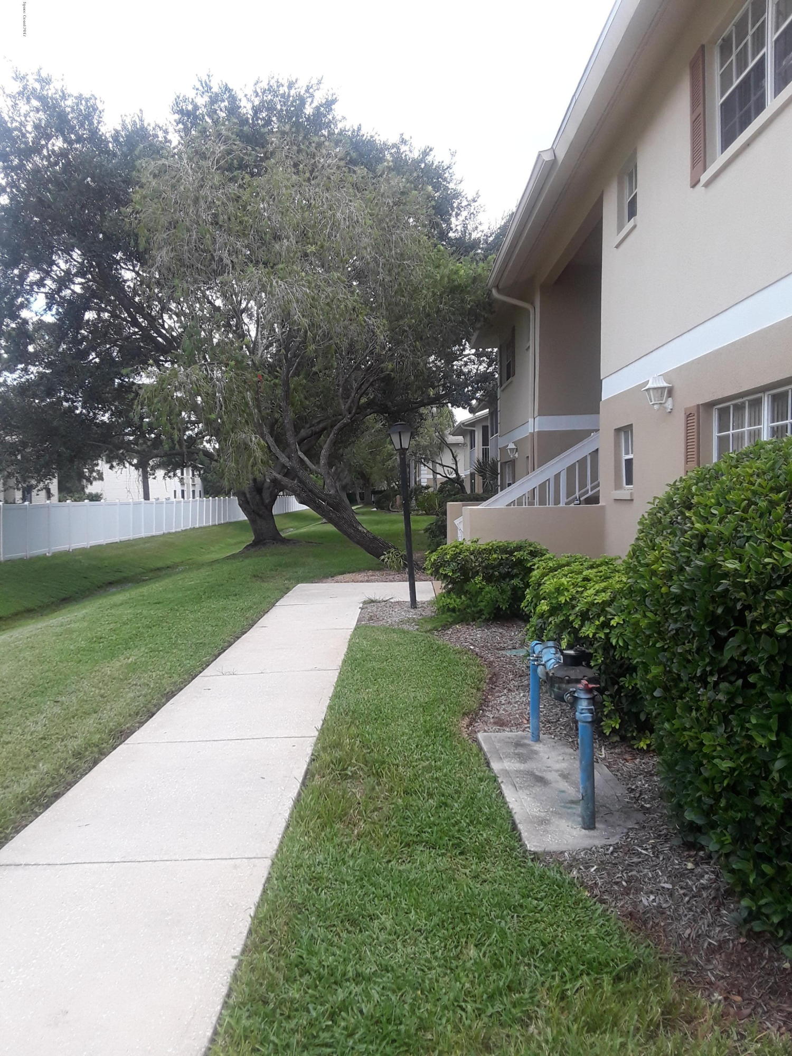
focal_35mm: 28
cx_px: 396
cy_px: 528
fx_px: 854
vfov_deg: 63.4
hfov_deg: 49.7
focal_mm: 2.9
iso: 40
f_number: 1.9
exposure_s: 1/543
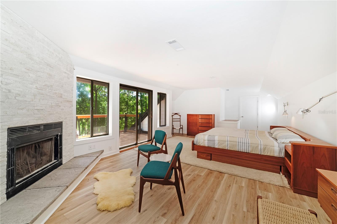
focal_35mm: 15
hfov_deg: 100.4
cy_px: 112
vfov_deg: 77.3
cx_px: 168
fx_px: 140
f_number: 13
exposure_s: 1/10
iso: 400
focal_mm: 15
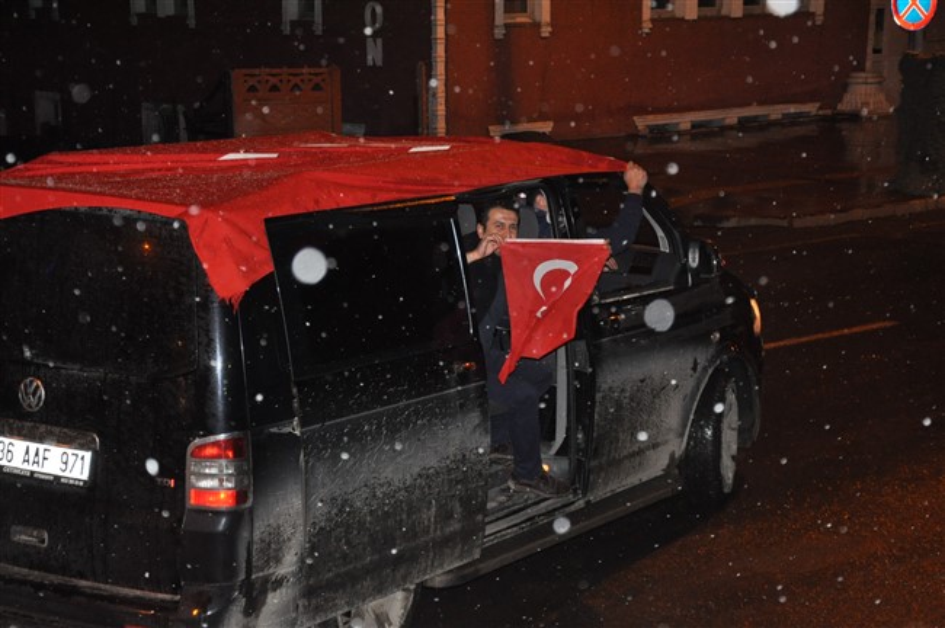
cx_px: 472
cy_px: 314
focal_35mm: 72
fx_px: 1888
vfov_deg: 18.9
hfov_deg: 28.1
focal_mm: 48
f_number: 4.8
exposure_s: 1/60
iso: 1800
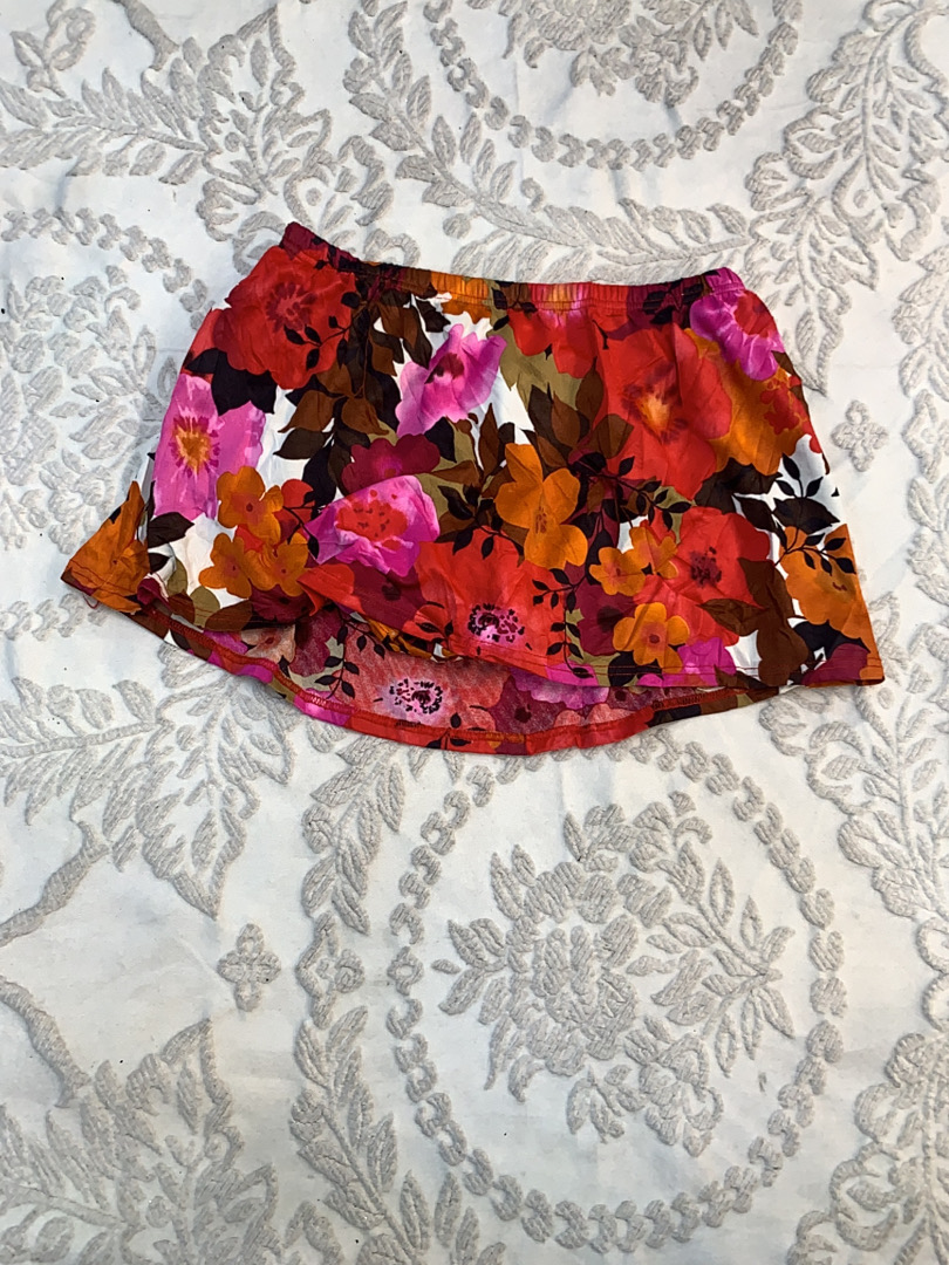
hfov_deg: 53.1
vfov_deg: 67.3
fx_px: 950
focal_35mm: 26
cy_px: 632
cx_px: 474
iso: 32
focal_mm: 4.25
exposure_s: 1/100
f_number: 1.8
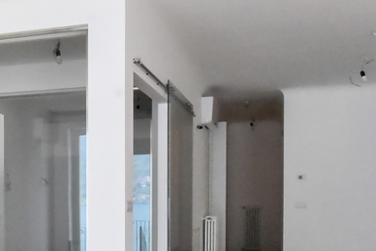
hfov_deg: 27.3
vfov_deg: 21.8
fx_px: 606
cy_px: 293
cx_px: -142
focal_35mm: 58
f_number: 11
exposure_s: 1/250
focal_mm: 15
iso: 6400
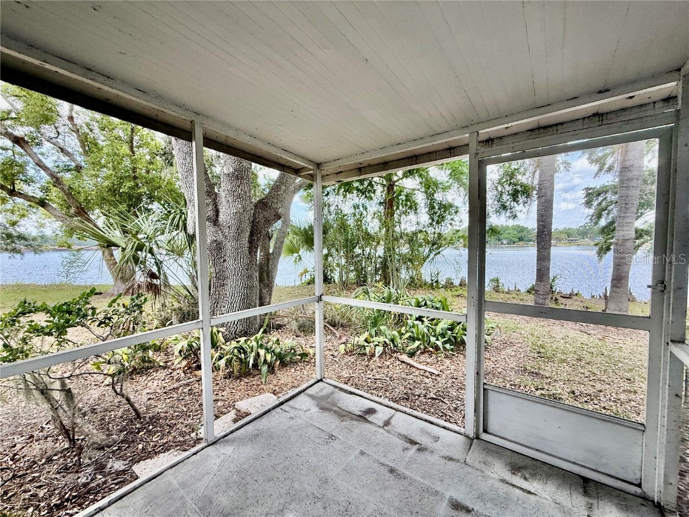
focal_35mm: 14
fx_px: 279
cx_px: 344
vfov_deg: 85.7
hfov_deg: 102.1
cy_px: 258
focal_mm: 2.22
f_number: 2.2
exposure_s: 1/136
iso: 64
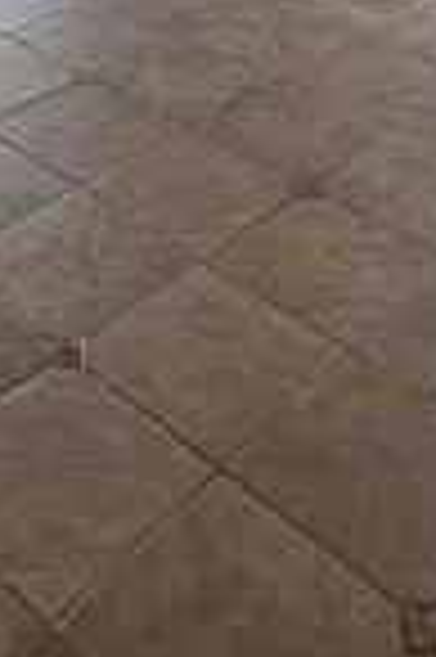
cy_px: -454
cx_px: 135
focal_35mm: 64
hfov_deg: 21.1
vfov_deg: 22.3
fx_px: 1165
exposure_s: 1/173
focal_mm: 2.22
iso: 40
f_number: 2.2
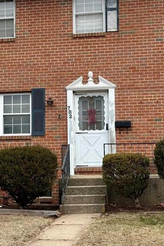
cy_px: 112
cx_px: 59
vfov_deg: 26.6
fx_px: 519
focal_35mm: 76
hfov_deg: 17.9
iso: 64
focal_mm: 6.86
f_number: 1.78
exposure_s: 1/836
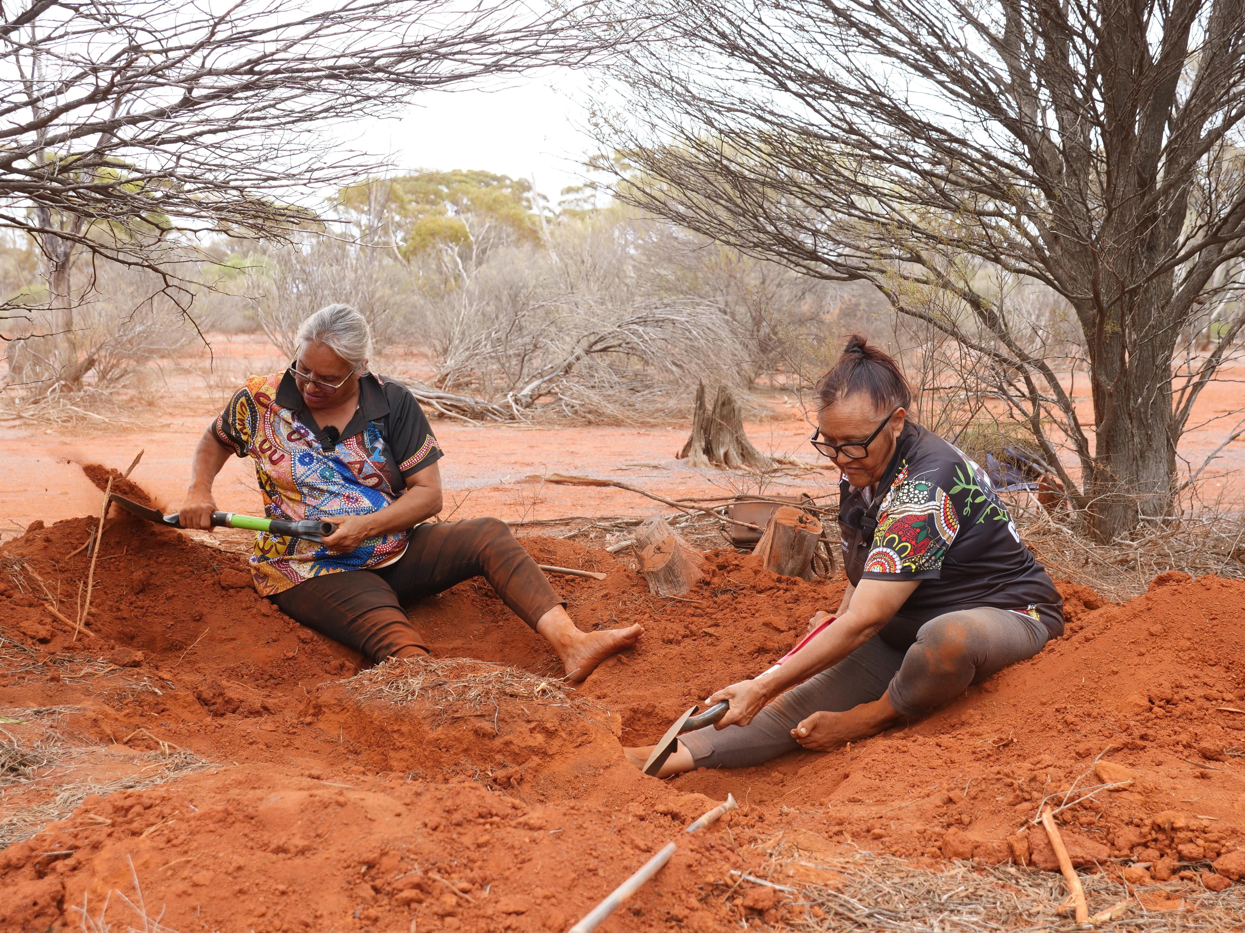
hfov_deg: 32.2
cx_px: 622
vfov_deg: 24.4
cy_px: 466
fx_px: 2158
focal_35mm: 60
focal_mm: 30
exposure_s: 1/320
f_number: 4.5
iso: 200
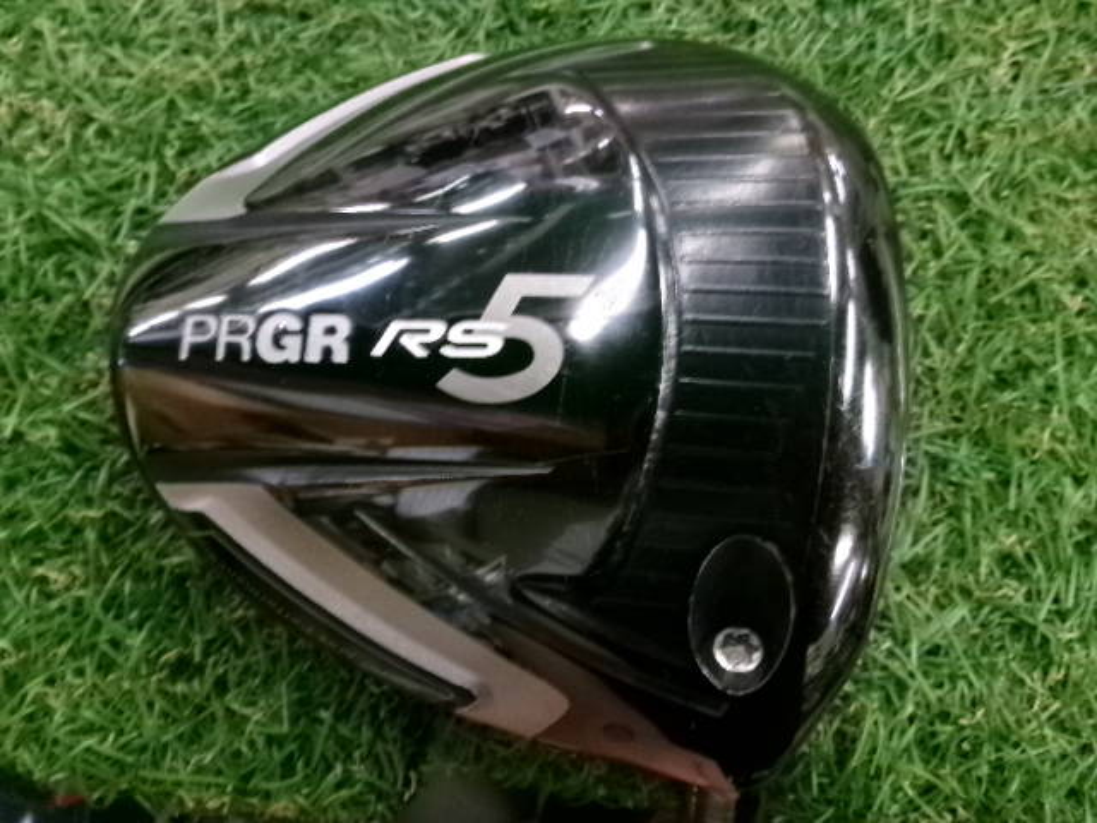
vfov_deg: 49.7
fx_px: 887
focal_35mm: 28
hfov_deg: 63.4
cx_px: 548
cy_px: 412
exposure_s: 1/34
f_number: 3.9
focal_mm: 5.1
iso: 800
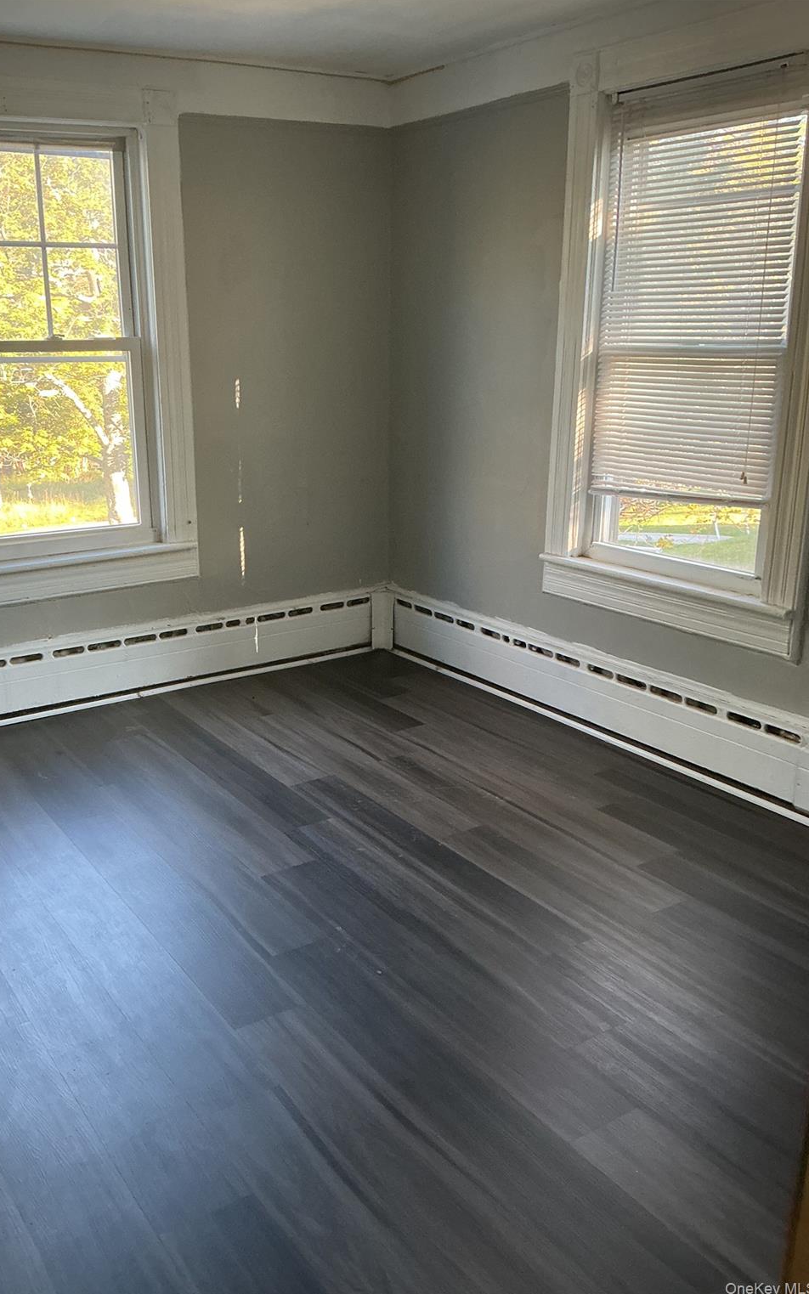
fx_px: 1093
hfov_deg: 40.5
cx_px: 333
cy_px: 647
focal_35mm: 31
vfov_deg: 61.2
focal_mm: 3
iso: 100
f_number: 1.8
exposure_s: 1/60
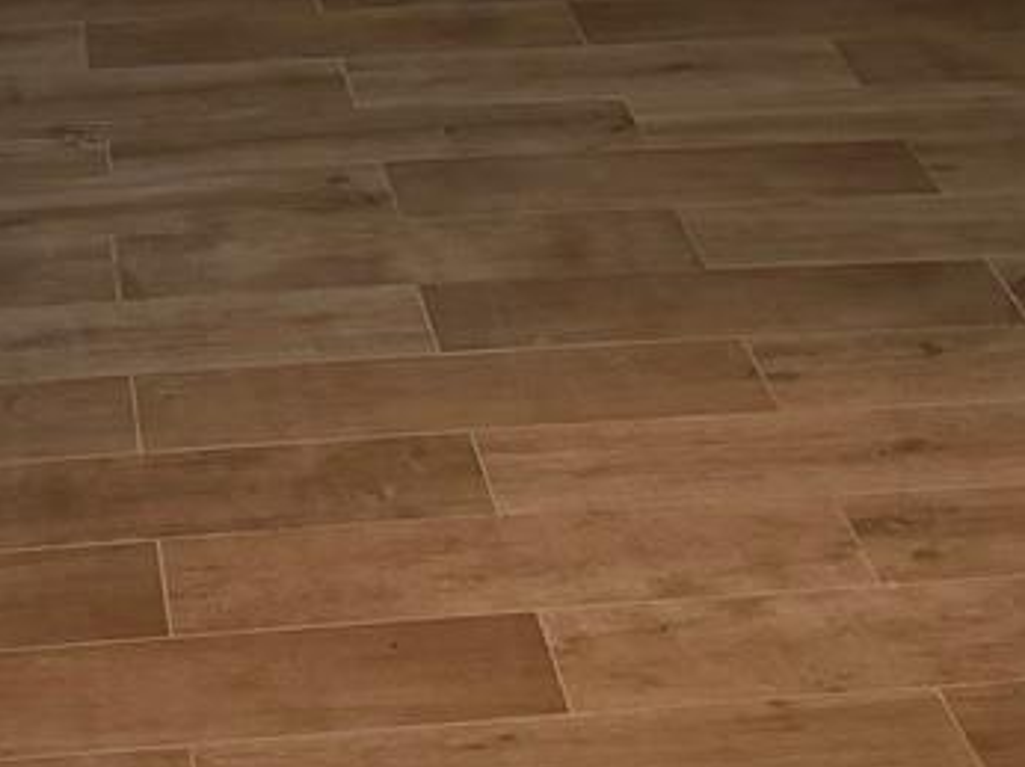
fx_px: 3284
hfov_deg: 17.7
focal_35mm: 111
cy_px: -690
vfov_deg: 12.1
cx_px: 515
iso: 200
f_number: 1.78
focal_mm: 6.76
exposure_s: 1/194
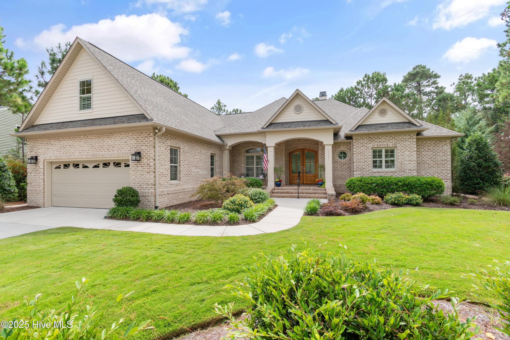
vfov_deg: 77.3
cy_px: 170
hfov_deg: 100.4
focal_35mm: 15
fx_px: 212
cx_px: 255
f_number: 6.3
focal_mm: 10
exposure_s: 1/160
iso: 100
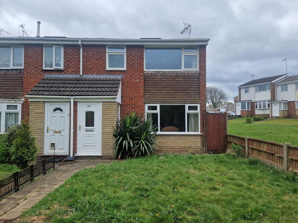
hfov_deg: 73.9
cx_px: 149
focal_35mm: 23
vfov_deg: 58.9
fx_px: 198
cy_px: 112
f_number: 1.8
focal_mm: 5.4
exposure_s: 1/1044
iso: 50
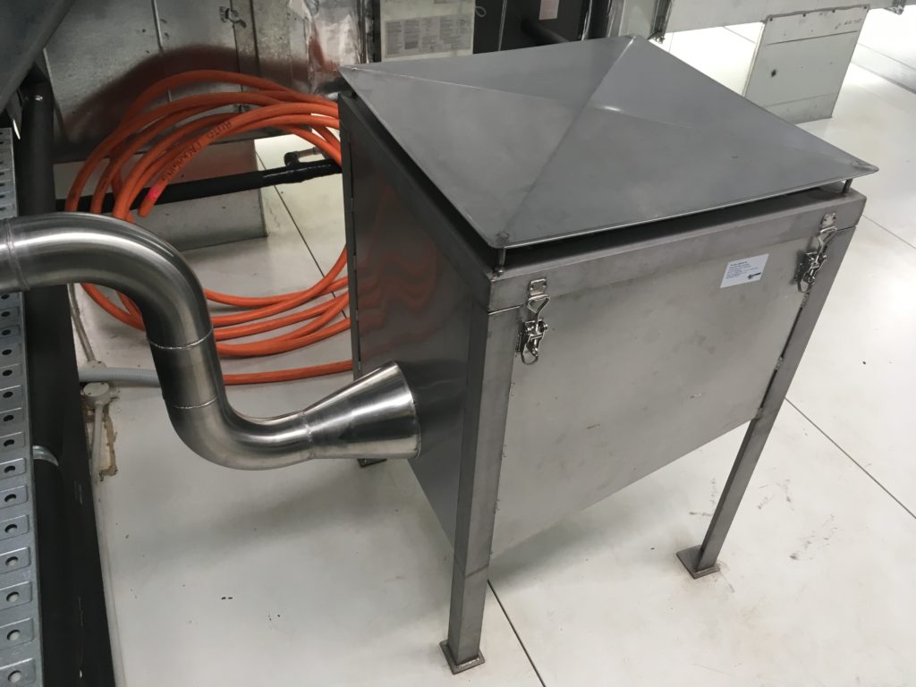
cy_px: 344
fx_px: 767
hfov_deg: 61.7
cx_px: 458
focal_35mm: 29
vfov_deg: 48.2
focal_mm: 4.15
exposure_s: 1/33
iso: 32
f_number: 2.2
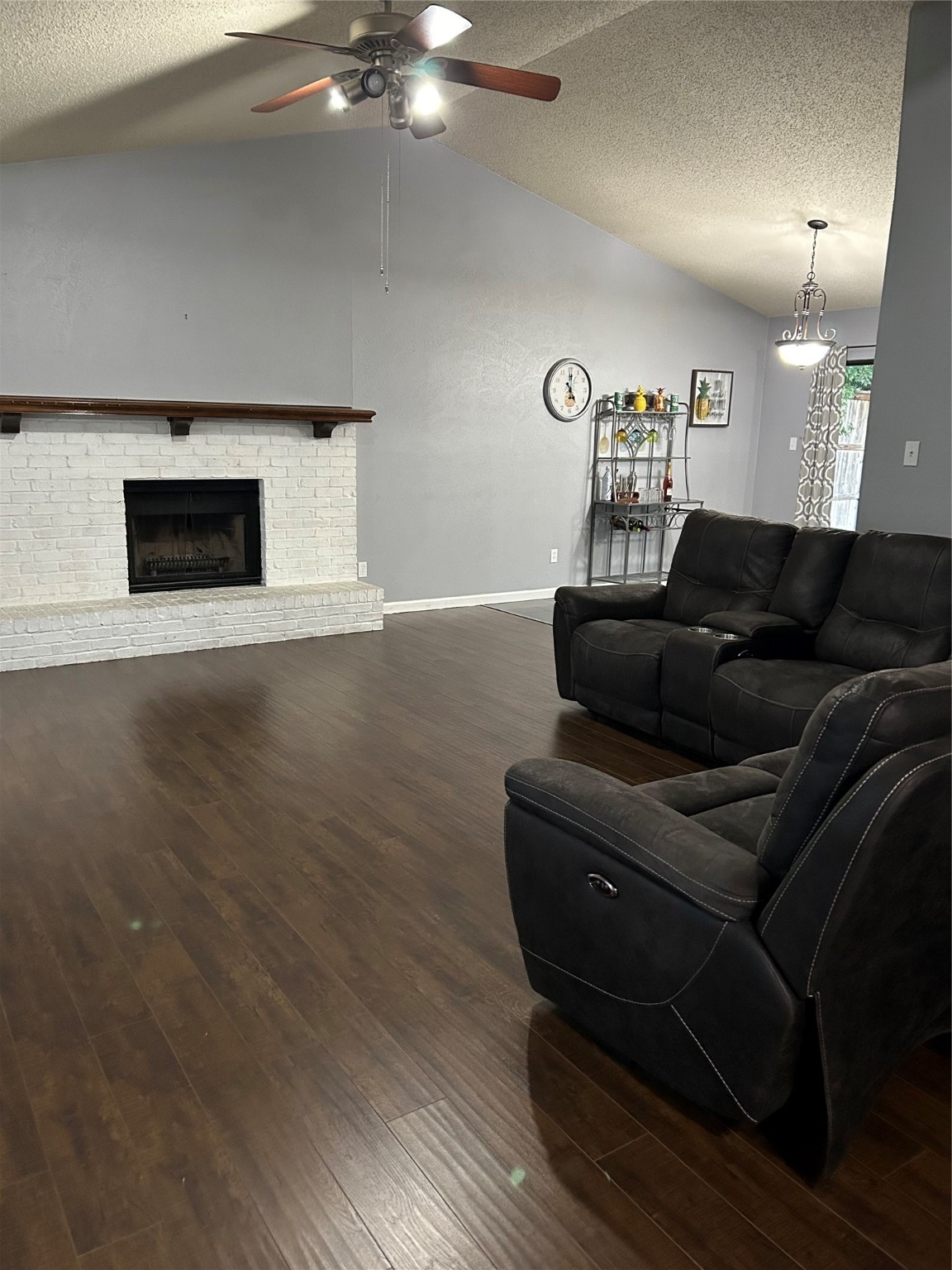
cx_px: 476
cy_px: 635
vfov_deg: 67.3
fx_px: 953
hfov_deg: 53.1
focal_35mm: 26
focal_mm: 5.7
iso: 500
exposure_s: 1/47
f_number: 1.5
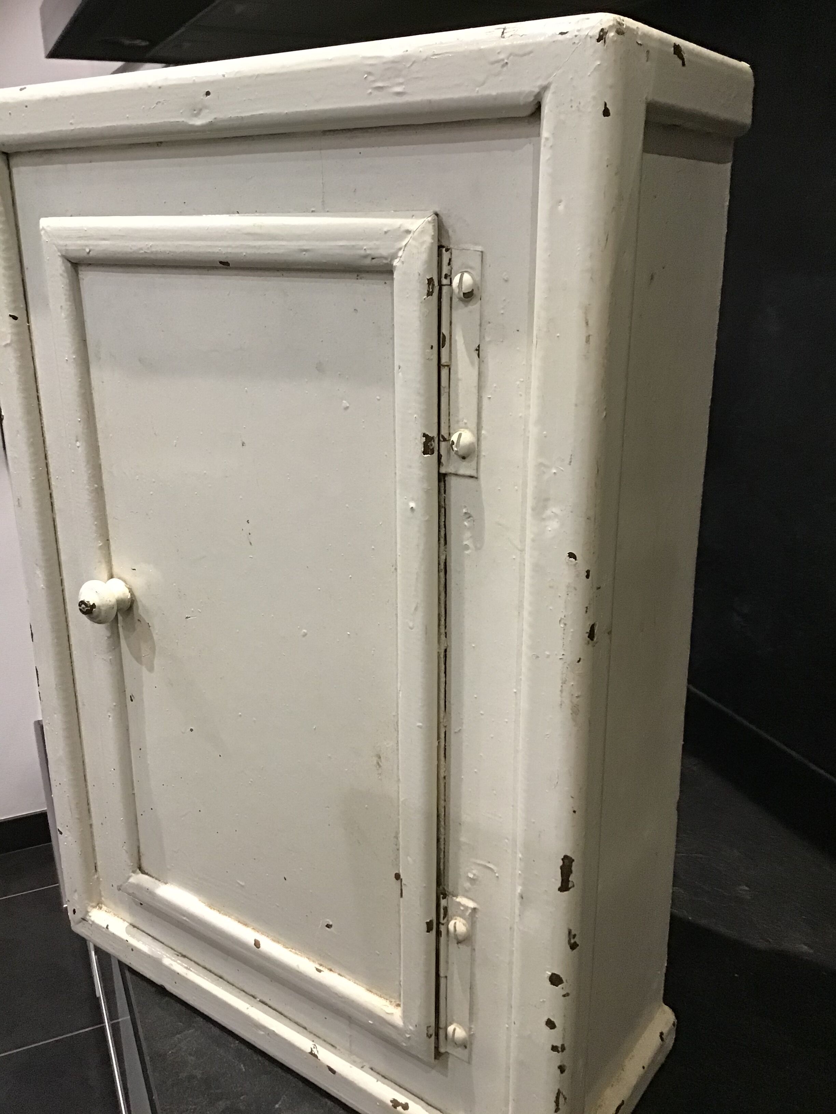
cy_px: 557
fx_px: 998
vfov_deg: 58.4
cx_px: 418
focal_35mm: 31
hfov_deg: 45.4
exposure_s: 1/33
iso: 200
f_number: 2.4
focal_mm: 3.3
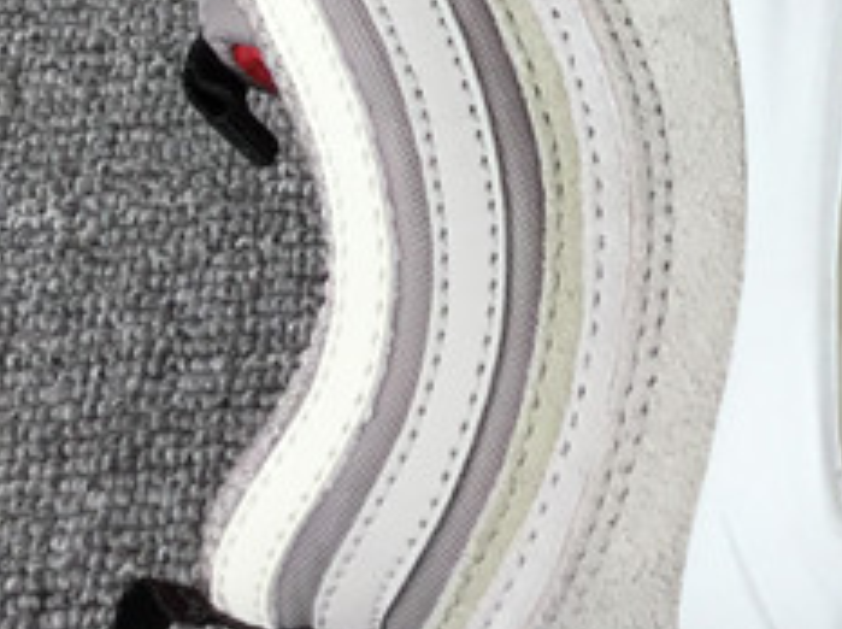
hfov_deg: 15.2
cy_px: -526
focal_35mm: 120
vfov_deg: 11.4
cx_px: 1272
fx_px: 2914
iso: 25
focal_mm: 3.3
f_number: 2.4
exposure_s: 1/395
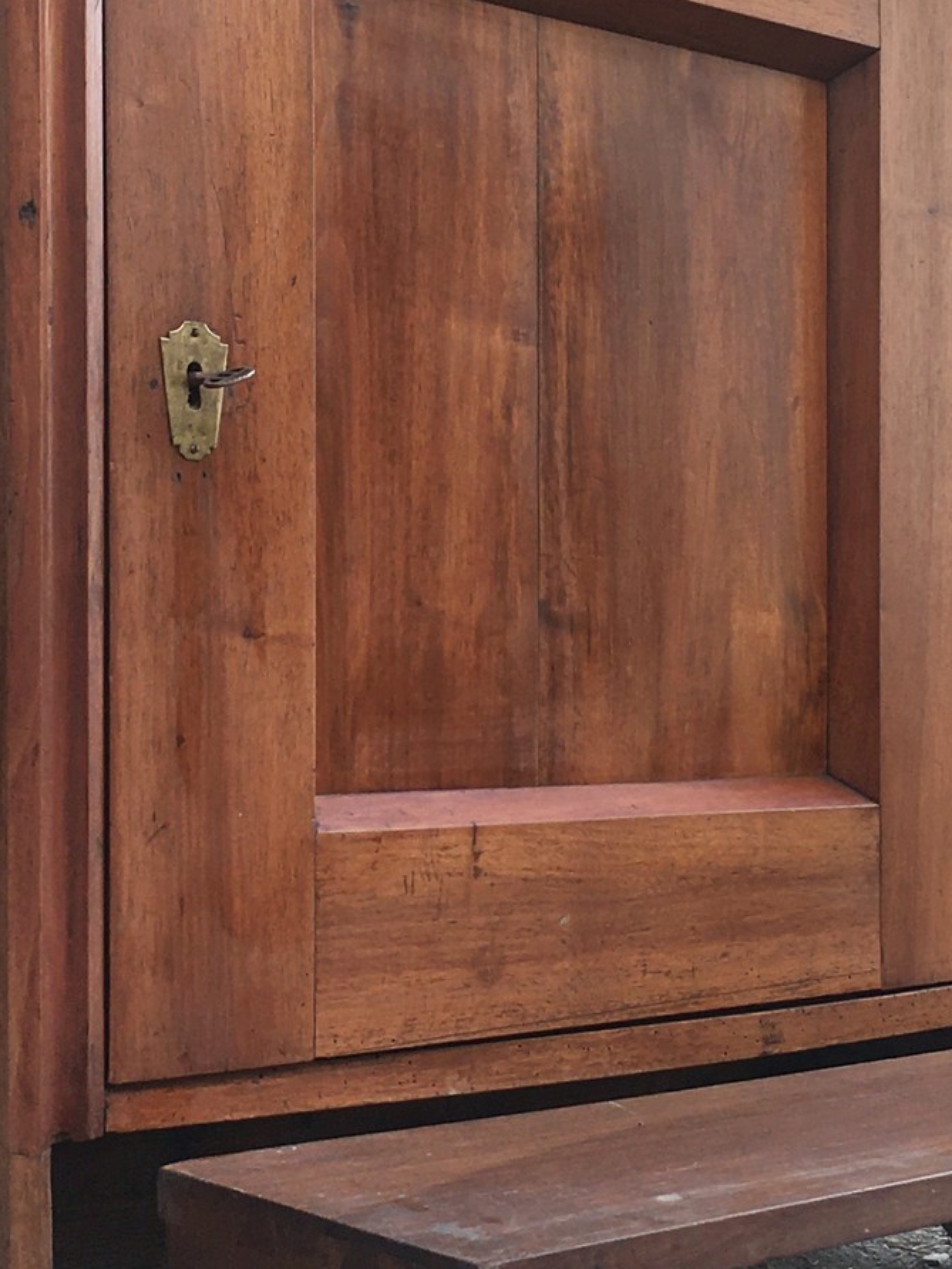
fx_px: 2383
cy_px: 508
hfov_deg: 22.6
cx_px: 451
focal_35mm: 65
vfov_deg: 29.7
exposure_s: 1/280
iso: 25
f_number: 2.2
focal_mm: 4.15
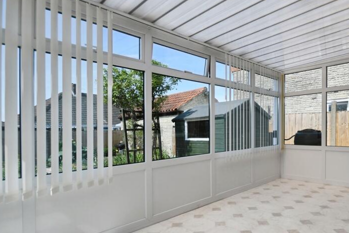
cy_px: 132
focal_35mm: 22
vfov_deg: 57.1
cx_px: 226
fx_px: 213
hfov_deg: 76.6
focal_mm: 10
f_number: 8
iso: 400
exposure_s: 1/1000
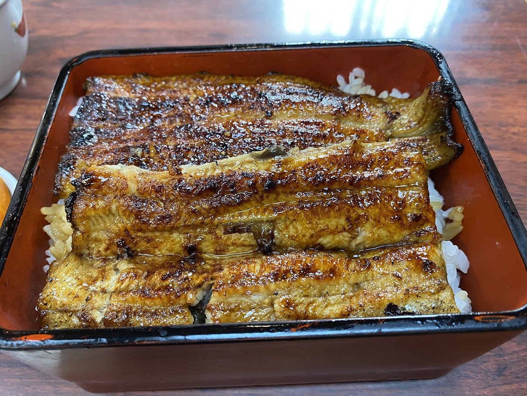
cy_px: 198
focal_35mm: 25
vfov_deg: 54.9
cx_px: 264
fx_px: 381
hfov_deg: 69.4
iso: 250
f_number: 1.8
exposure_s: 1/50
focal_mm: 4.25
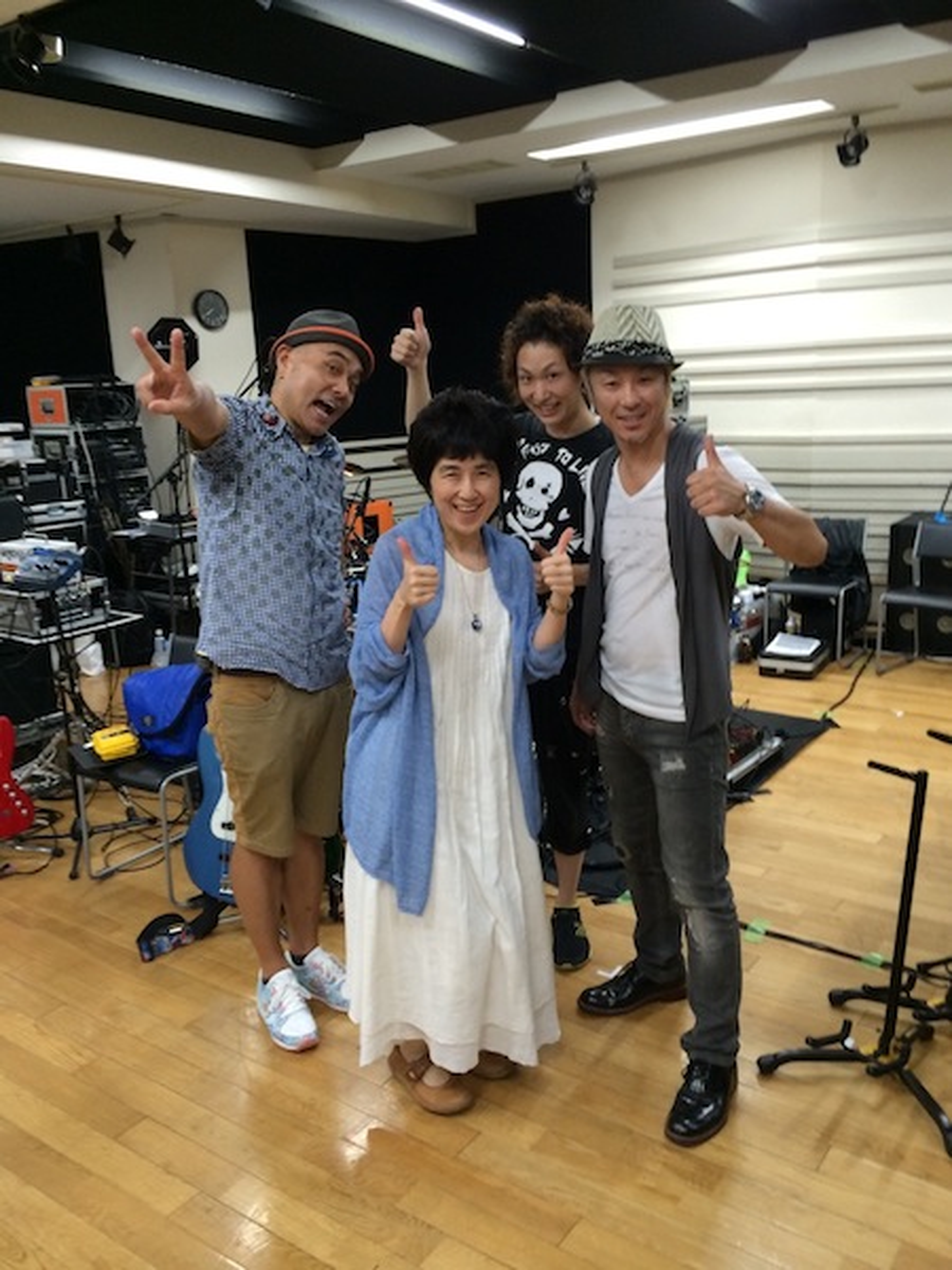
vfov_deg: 60.0
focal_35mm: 30
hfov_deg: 46.8
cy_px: 635
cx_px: 476
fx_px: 1100
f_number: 2.2
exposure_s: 1/30
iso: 100
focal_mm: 4.12
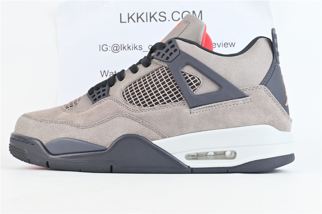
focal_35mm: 52
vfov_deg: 25.8
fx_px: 470
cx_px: 161
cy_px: 107
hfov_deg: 37.9
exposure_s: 1/40
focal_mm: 35
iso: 1250
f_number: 13
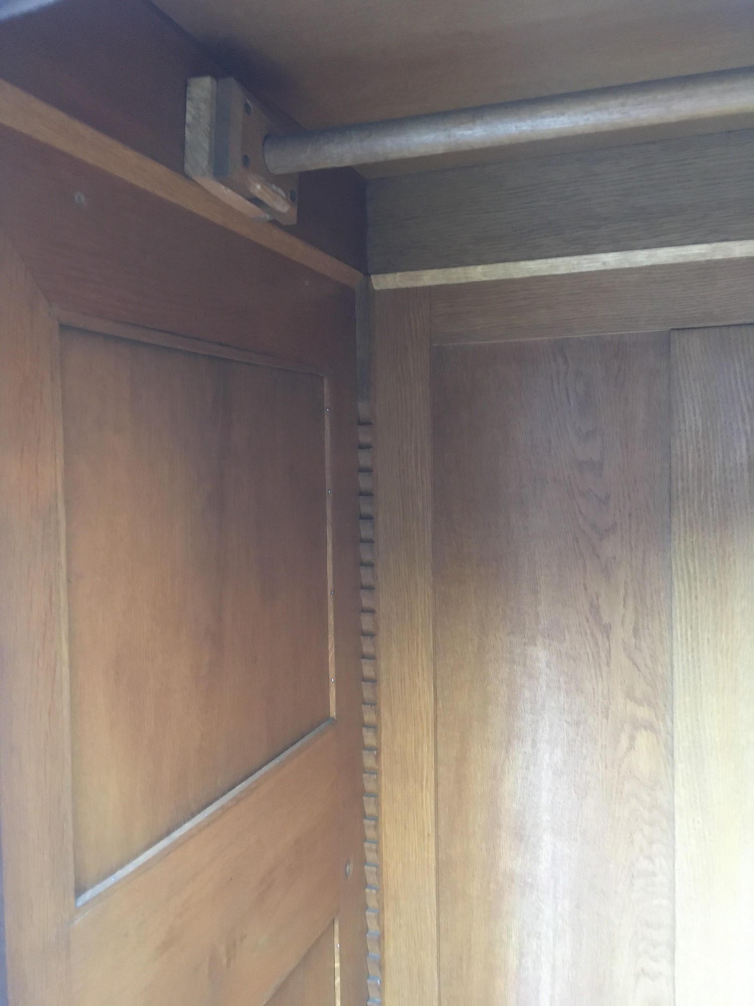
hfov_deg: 48.2
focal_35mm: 29
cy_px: 503
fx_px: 842
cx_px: 377
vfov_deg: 61.7
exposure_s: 1/17
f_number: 2.2
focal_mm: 4.15
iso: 400
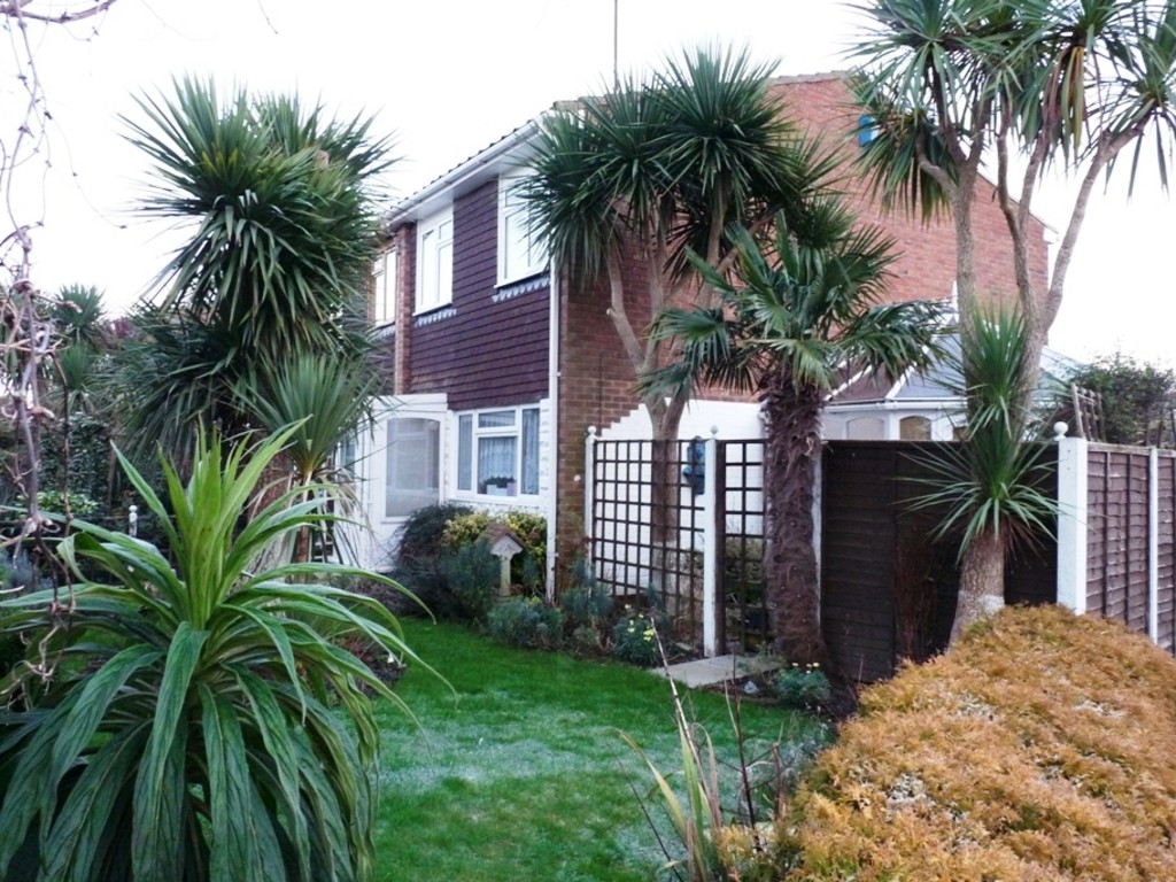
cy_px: 441
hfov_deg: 65.3
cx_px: 588
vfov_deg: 51.4
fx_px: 917
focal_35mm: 27
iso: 320
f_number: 2.8
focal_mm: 4.8
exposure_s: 1/30
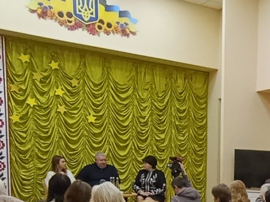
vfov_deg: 23.3
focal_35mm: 56
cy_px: 257
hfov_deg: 30.5
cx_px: 302
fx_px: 437
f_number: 2.2
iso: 322
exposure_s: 1/50
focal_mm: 1.65
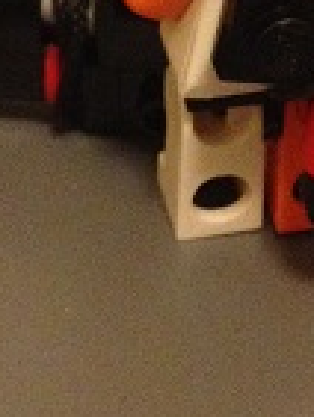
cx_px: 234
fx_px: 1956
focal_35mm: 162
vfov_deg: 12.1
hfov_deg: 9.2
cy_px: 72
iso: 500
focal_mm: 4.28
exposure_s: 1/15
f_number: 2.4
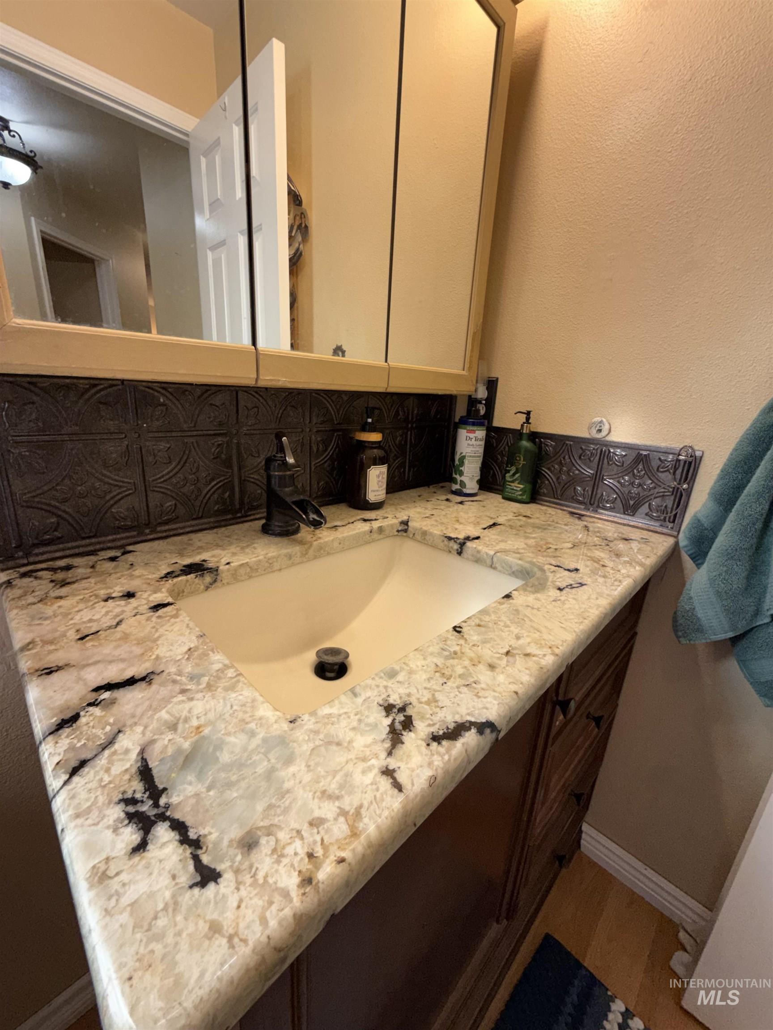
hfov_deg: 85.7
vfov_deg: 102.1
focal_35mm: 14
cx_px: 386
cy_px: 515
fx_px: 417
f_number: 2.2
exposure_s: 1/99
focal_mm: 2.22
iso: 125
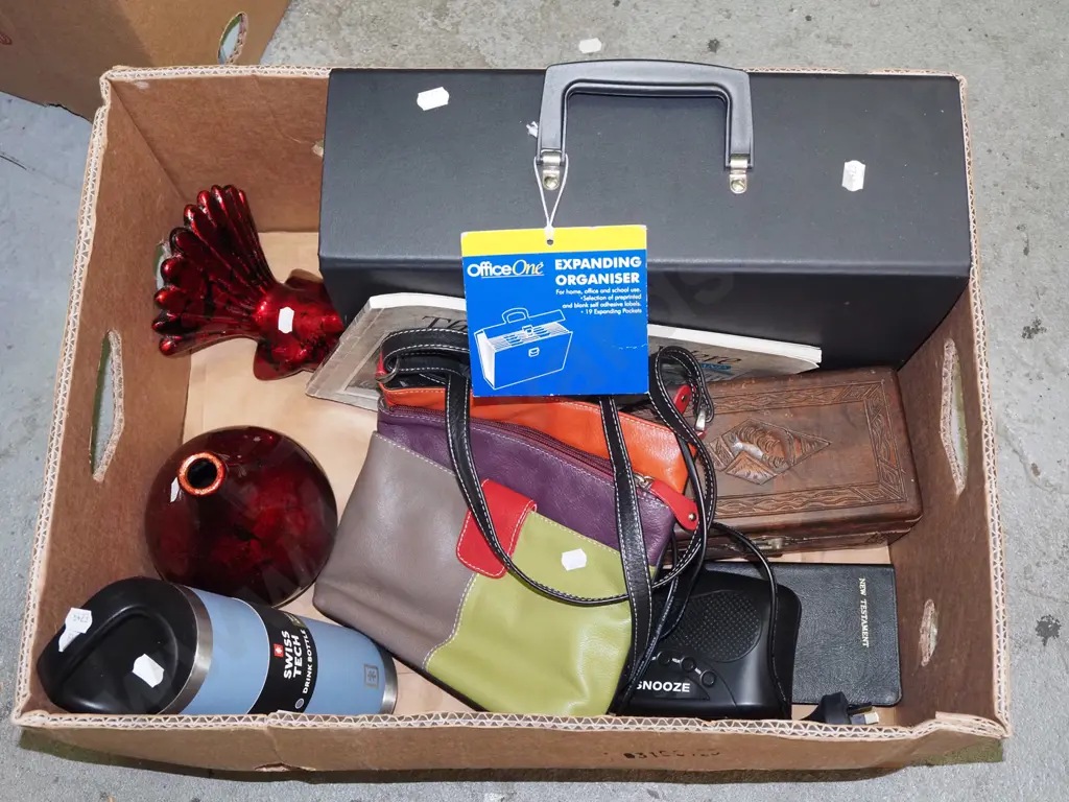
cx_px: 534
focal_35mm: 44
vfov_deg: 32.9
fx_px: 1359
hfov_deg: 42.9
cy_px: 401
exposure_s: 1/160
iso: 2500
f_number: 5.6
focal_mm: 22
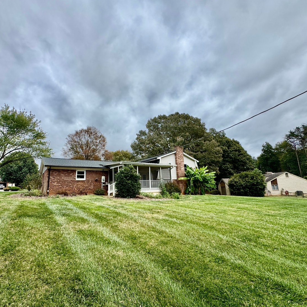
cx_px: 132
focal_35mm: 17
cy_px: 155
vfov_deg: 84.0
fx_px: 171
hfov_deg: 83.5
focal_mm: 2.22
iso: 50
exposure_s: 1/1976
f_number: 2.2
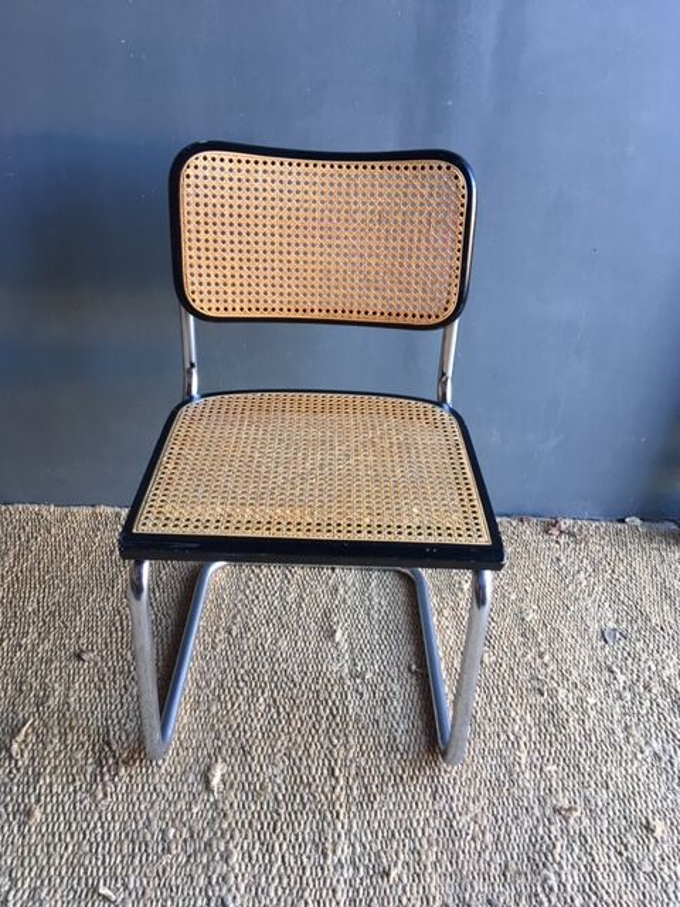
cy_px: 454
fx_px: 760
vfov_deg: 61.7
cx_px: 340
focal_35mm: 29
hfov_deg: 48.2
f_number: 2.2
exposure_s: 1/33
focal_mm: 4.15
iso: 64
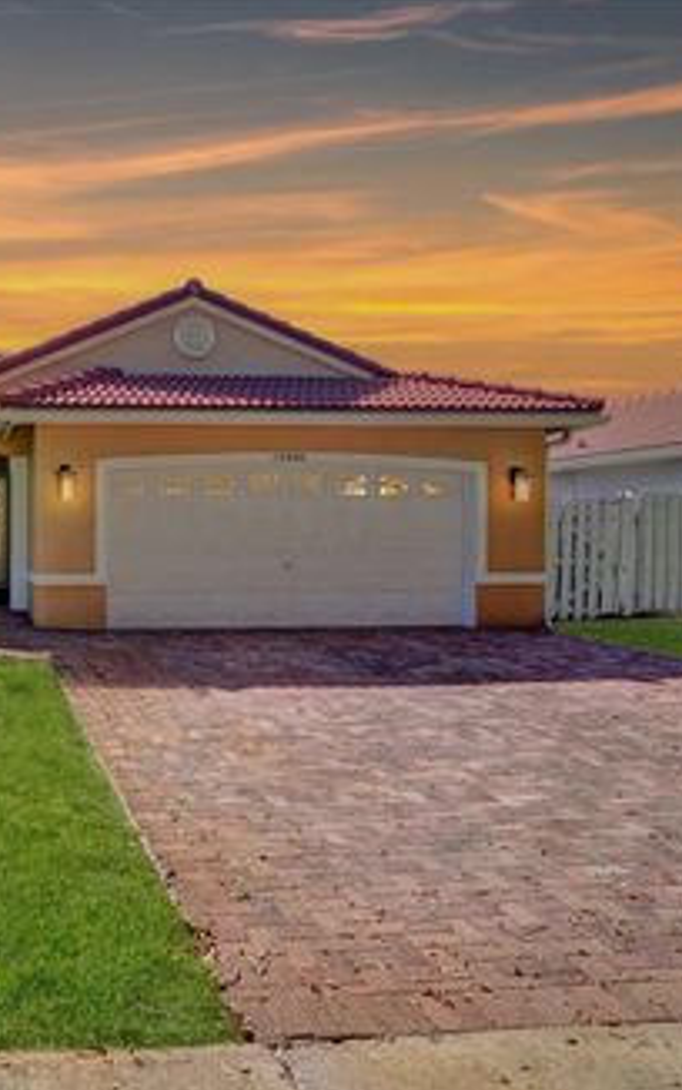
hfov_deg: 41.1
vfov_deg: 72.5
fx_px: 743
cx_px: -40
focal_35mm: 25
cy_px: 550
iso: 50
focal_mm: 16
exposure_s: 1/250
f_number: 5.6
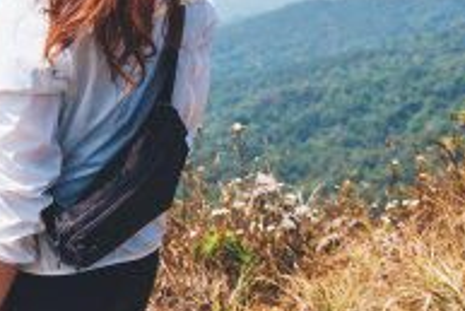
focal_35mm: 76
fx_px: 982
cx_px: -111
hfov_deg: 23.9
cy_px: 210
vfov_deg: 17.9
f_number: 2.8
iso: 200
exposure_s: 1/2700
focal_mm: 16
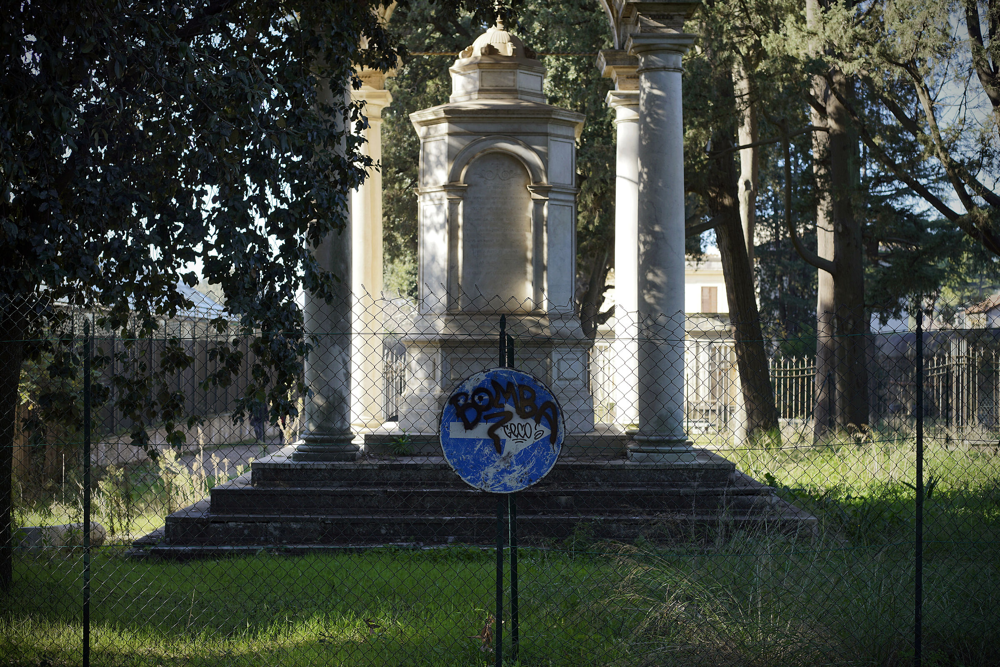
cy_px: 334
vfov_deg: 27.0
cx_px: 500
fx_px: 1389
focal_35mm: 50
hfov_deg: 39.6
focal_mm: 50
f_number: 5.6
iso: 125
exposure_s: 1/125
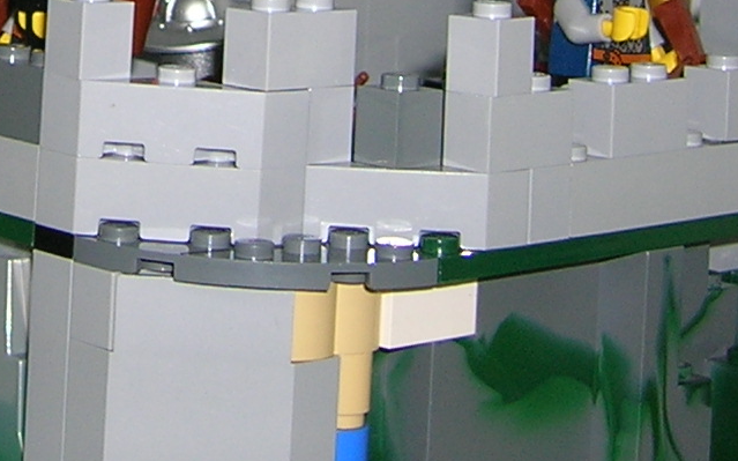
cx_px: 68
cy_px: -319
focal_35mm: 129
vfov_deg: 9.7
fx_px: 2594
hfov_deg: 16.0
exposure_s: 1/60.1
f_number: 2.9
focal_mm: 5.7
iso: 50
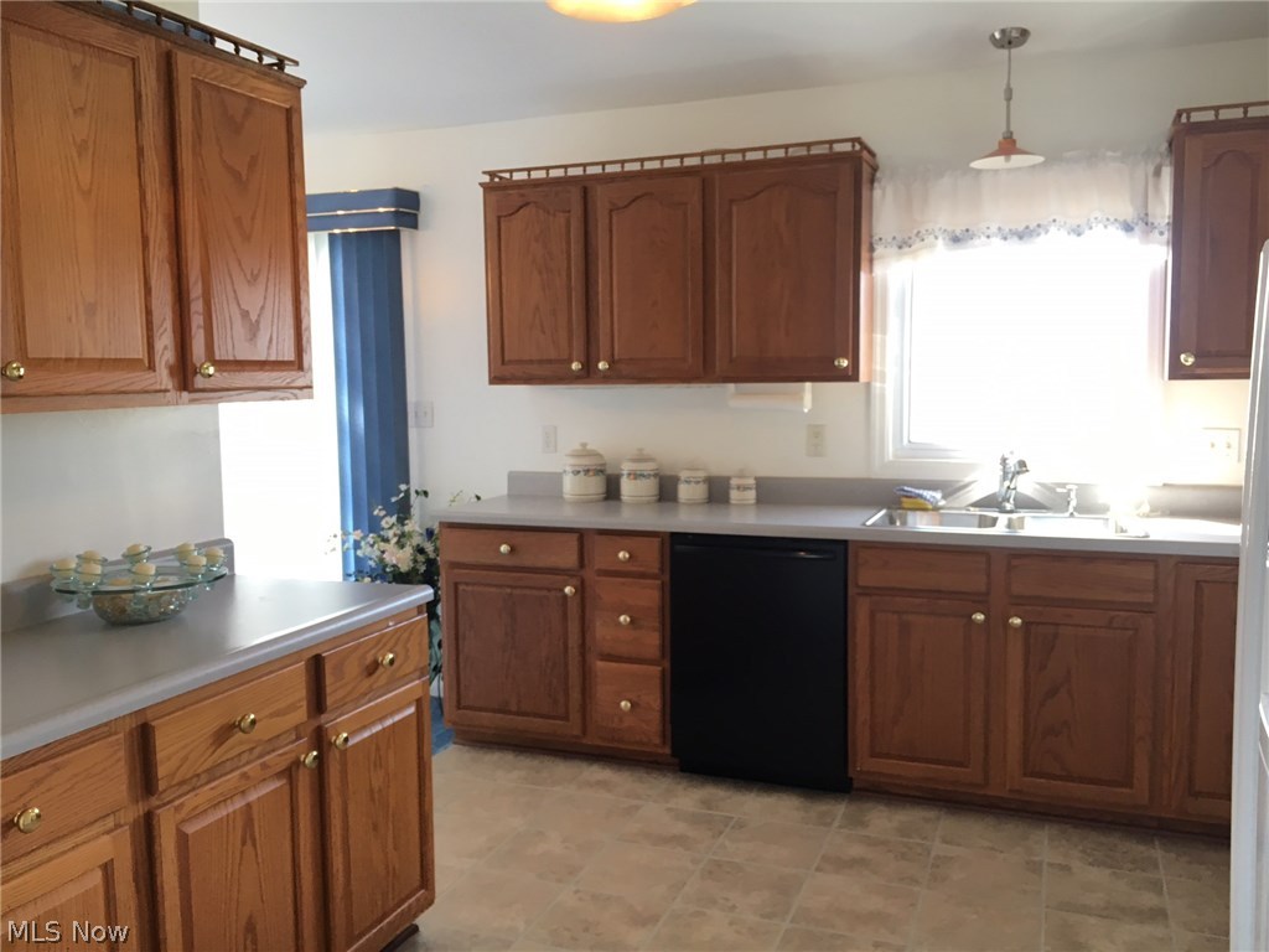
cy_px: 476
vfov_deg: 48.2
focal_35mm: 29
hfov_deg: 61.7
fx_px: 1063
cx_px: 634
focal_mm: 4.15
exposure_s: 1/30
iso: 64
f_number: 2.2
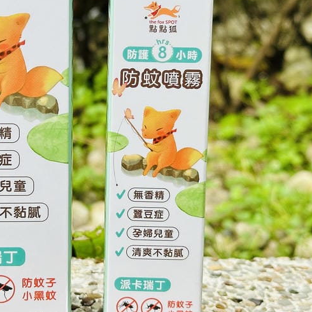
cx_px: 80
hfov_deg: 16.7
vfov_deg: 16.6
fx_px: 1061
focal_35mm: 104
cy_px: 73
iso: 64
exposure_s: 1/132
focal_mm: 6.86
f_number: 1.78
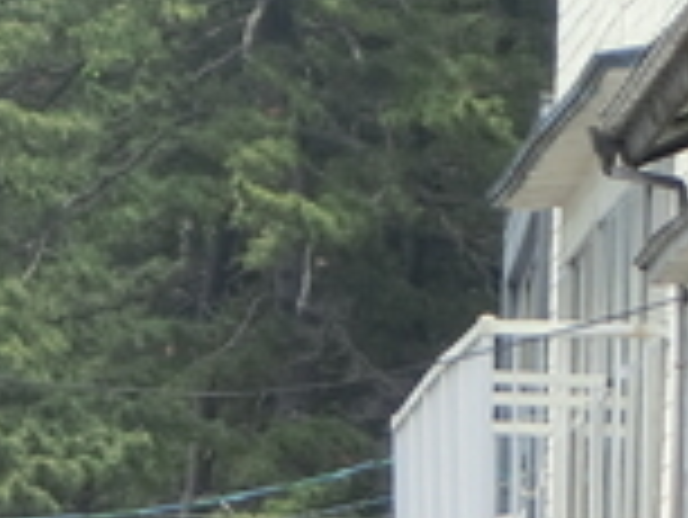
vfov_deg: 2.1
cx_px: 324
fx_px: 14043
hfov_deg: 2.8
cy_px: 450
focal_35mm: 706
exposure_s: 1/250
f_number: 5.7
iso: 80
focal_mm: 24.17
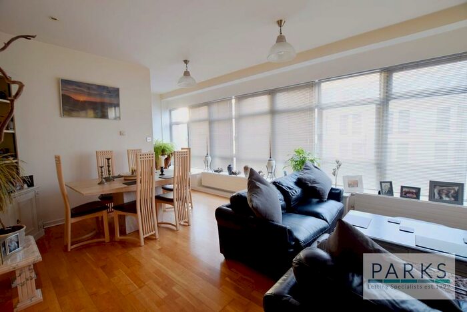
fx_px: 195
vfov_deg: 77.4
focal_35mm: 15
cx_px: 234
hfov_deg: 100.4
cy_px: 156
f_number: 5
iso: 100
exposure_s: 1/2
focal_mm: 10
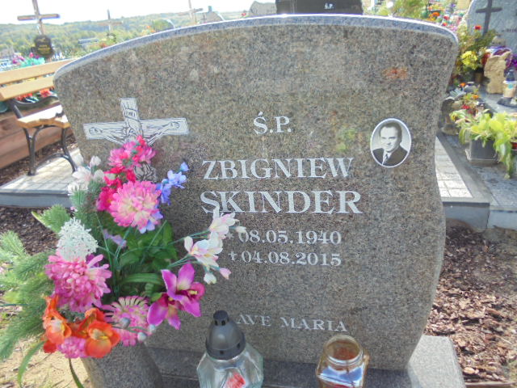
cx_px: 258
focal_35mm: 26
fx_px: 388
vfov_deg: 53.1
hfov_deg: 67.3
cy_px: 194
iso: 100
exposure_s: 1/200
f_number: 3.5
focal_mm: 4.6
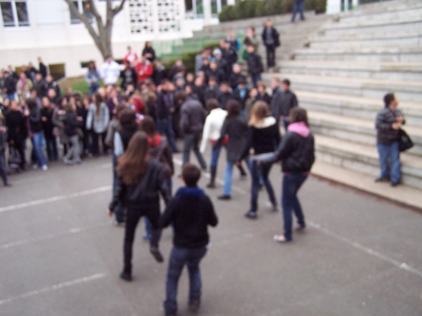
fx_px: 463
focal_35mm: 38
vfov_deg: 37.7
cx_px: 211
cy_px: 158
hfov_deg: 49.0
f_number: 2.8
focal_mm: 6.3
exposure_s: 1/125
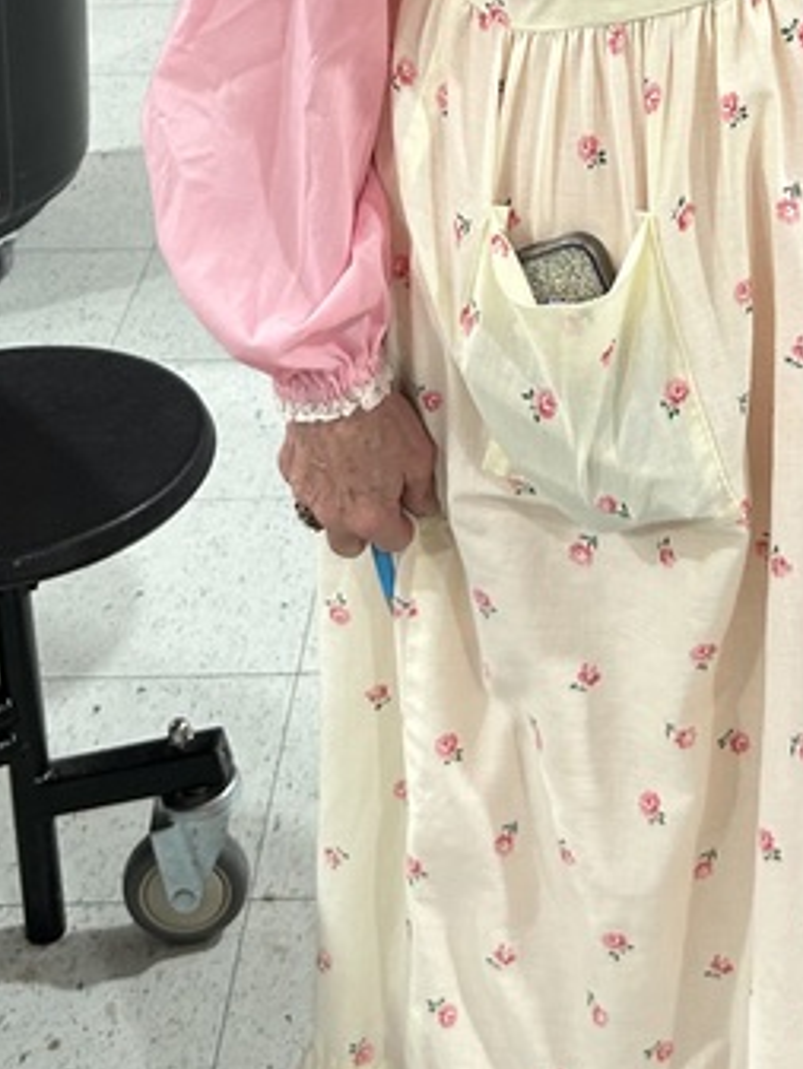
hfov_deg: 18.5
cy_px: -114
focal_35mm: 79
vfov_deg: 23.2
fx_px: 2442
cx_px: 635
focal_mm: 5.7
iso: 100
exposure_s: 1/120
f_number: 1.5
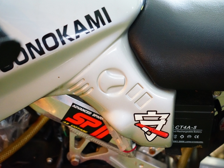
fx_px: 660
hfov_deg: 19.3
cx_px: 123
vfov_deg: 14.5
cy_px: 84
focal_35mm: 102
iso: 6400
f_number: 4
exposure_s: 1/100
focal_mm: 94
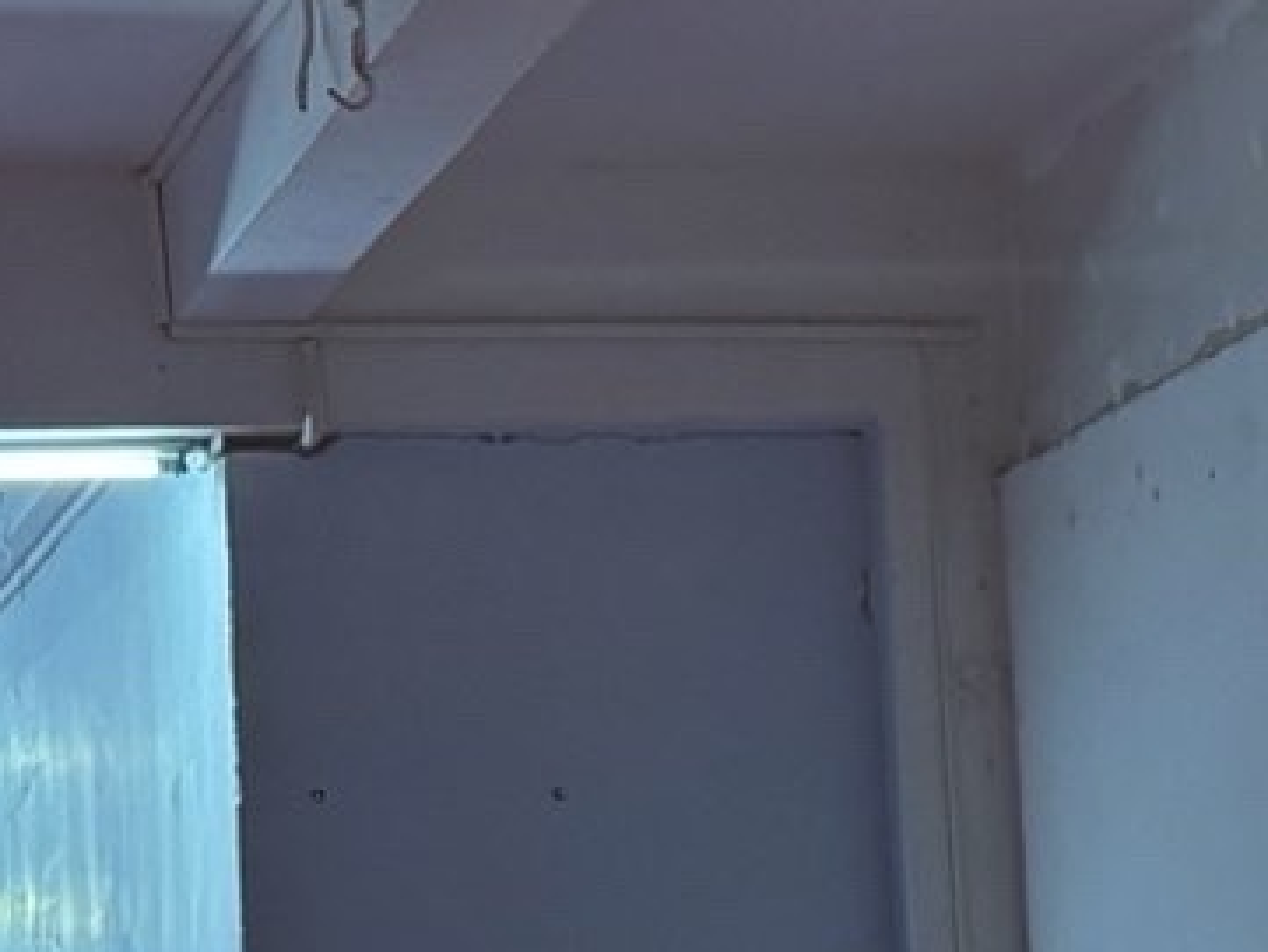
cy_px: 365
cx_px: 316
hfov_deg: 14.4
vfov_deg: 10.9
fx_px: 4983
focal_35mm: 136
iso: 500
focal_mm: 6.76
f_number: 1.78
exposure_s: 1/60
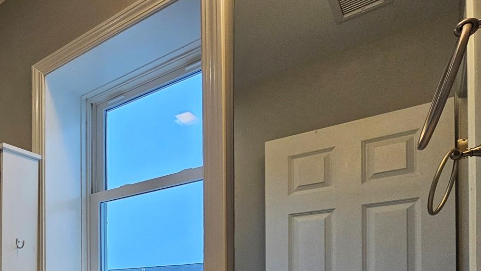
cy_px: 298
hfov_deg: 52.7
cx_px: 3
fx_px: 370
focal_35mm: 29
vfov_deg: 34.7
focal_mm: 2.2
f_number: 2.2
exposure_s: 1/120
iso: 80
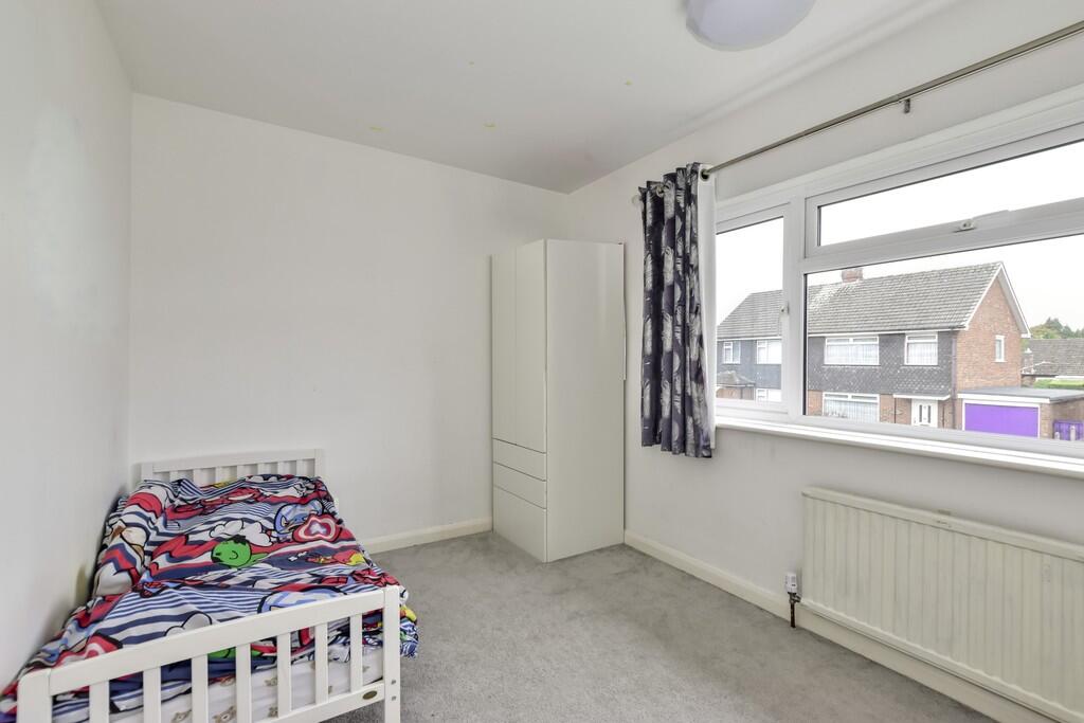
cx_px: 542
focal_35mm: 15
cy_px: 362
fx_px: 452
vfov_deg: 77.3
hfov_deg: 100.4
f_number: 8
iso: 640
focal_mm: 10
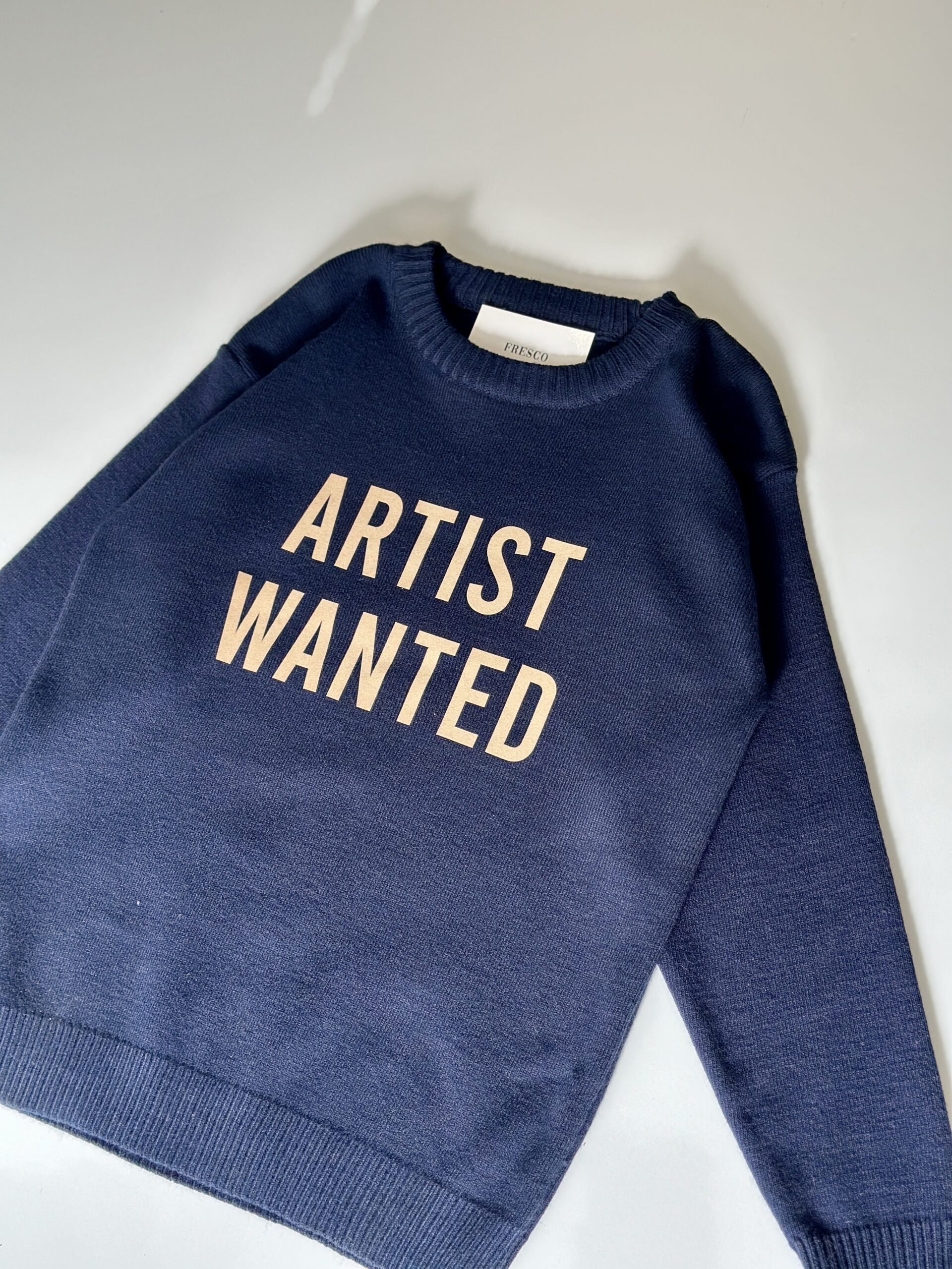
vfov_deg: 39.7
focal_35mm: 48
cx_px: 476
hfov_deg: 30.3
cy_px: 634
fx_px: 1760
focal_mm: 6.86
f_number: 1.78
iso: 80
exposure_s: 1/704
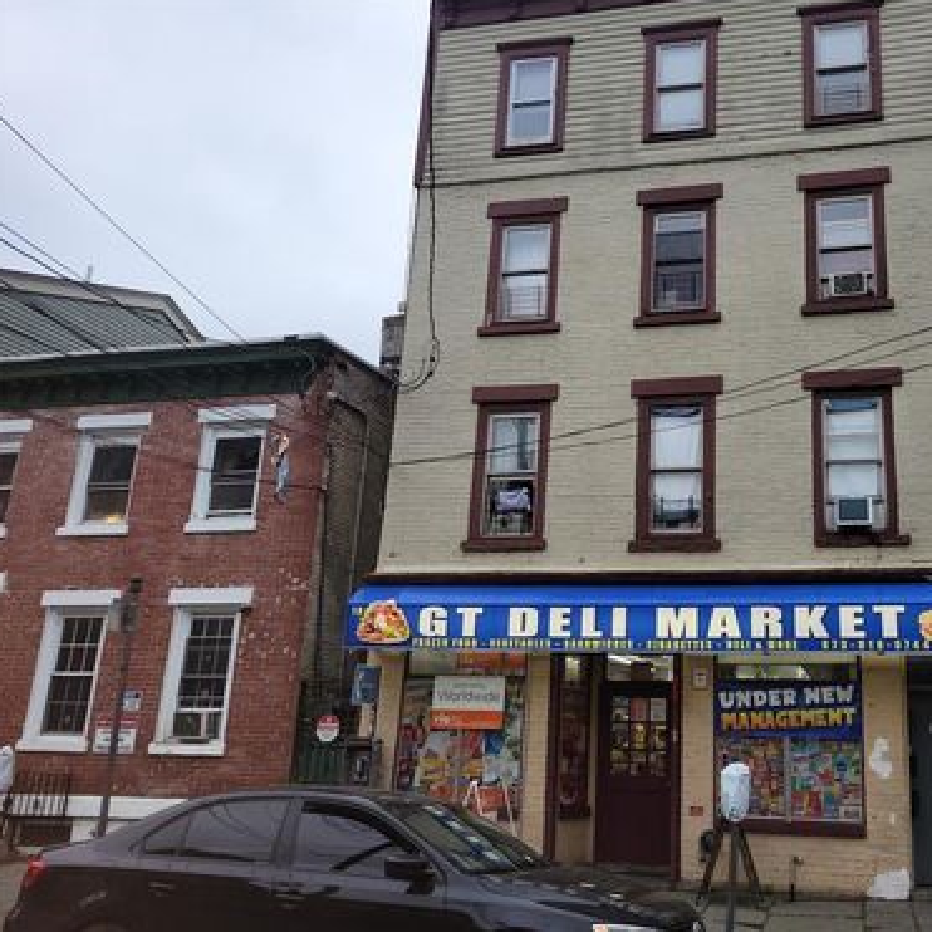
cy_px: 463
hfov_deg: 51.6
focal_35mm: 31
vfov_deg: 52.5
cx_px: 615
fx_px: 944
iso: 40
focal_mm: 5.4
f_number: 1.8
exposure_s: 1/421
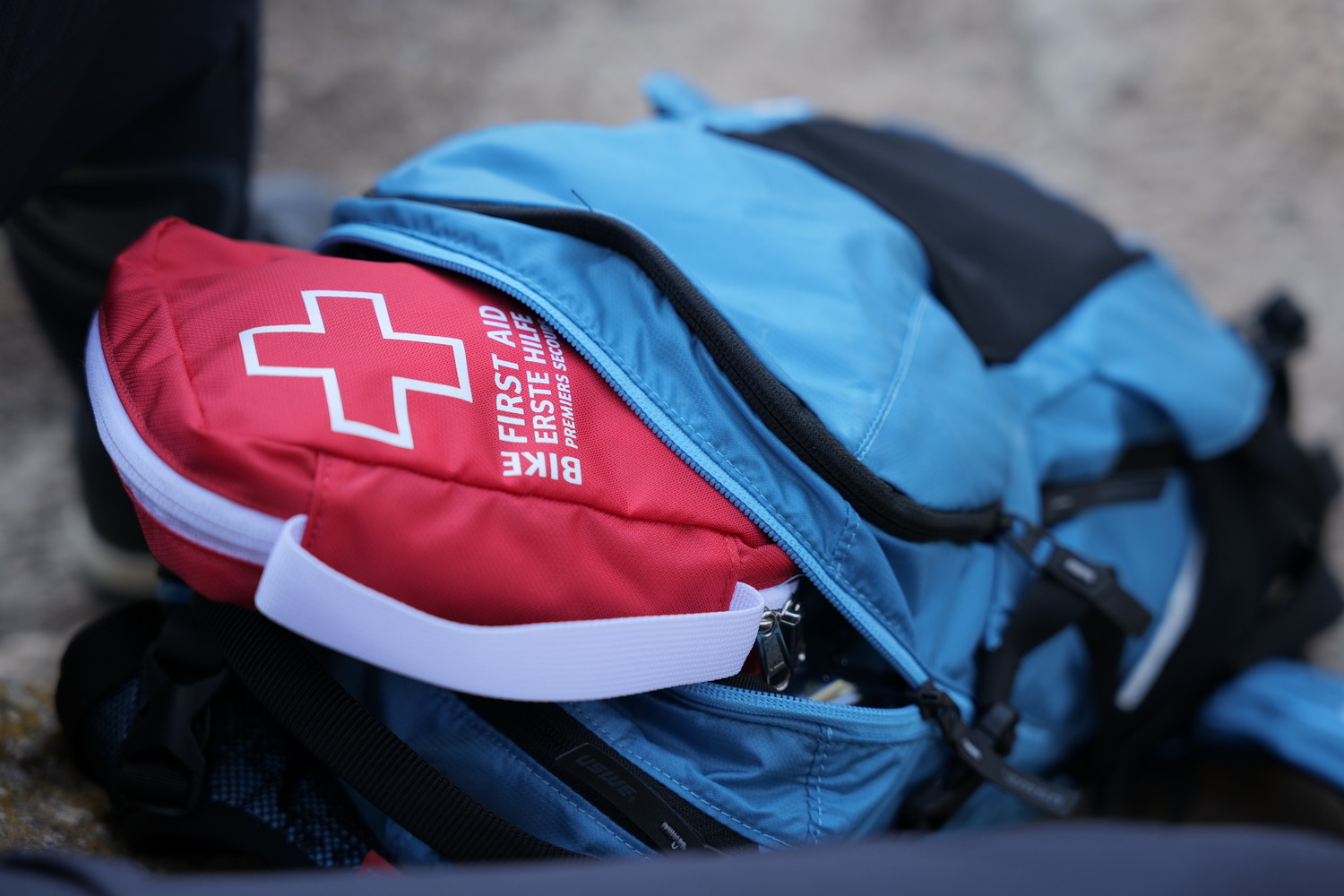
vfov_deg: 24.6
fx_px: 2053
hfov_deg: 36.2
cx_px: 672
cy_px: 448
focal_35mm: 55
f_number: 3.2
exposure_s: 1/250
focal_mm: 55
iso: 400
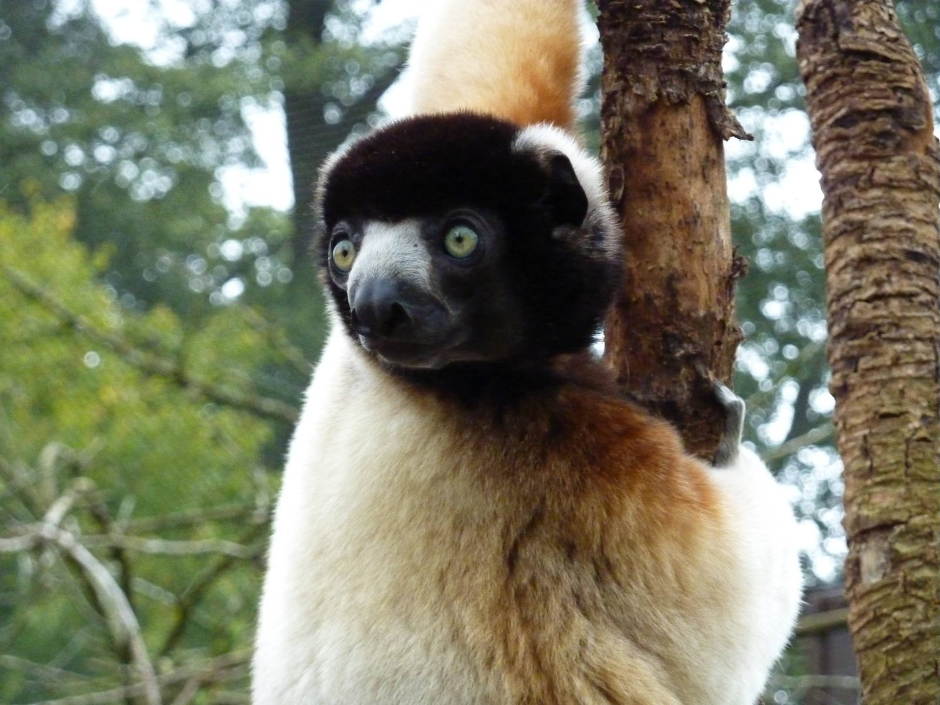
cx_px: 470
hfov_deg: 12.5
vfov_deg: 9.4
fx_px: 4291
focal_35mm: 158
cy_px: 352
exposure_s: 1/250
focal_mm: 25.9
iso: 800
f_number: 4.5
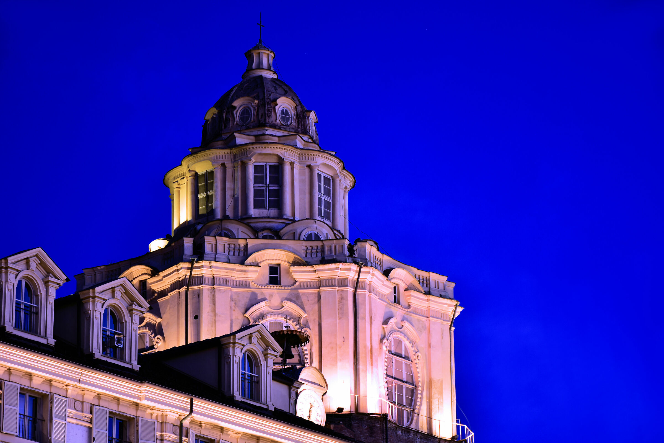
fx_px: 1826
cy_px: 222
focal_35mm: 99
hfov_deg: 20.6
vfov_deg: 13.8
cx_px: 332
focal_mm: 66
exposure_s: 2.5
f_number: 5
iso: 100
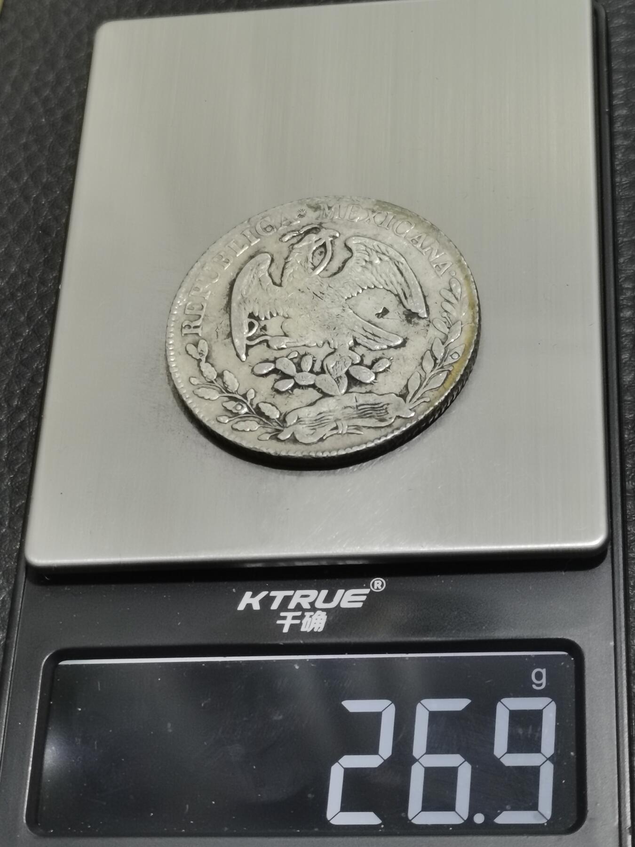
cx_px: 318
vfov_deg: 24.7
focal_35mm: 79
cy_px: 424
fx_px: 1932
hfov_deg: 18.7
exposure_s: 1/100
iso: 125
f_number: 1.8
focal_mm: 5.58
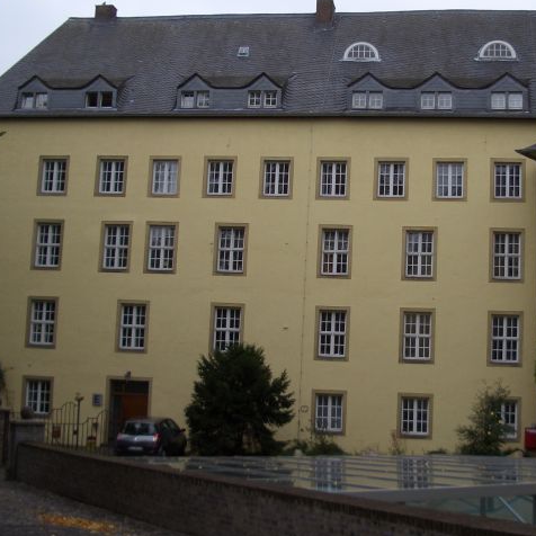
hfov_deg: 32.6
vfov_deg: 32.8
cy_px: 239
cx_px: 351
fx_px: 911
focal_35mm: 52
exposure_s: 1/320
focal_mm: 5.8
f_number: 2.6
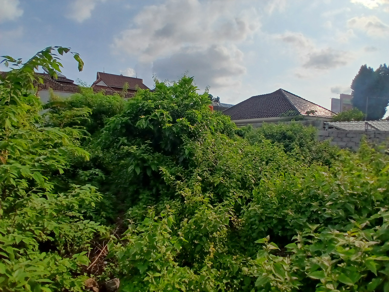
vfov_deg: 74.7
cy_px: 146
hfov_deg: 91.0
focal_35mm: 17
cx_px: 194
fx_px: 191
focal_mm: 1.4
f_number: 2.2
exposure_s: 1/2717
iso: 50
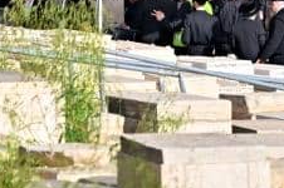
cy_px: -43
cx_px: 176
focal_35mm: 817
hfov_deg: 2.5
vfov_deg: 1.7
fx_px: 6436
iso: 160
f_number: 4
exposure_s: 1/2500
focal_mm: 120
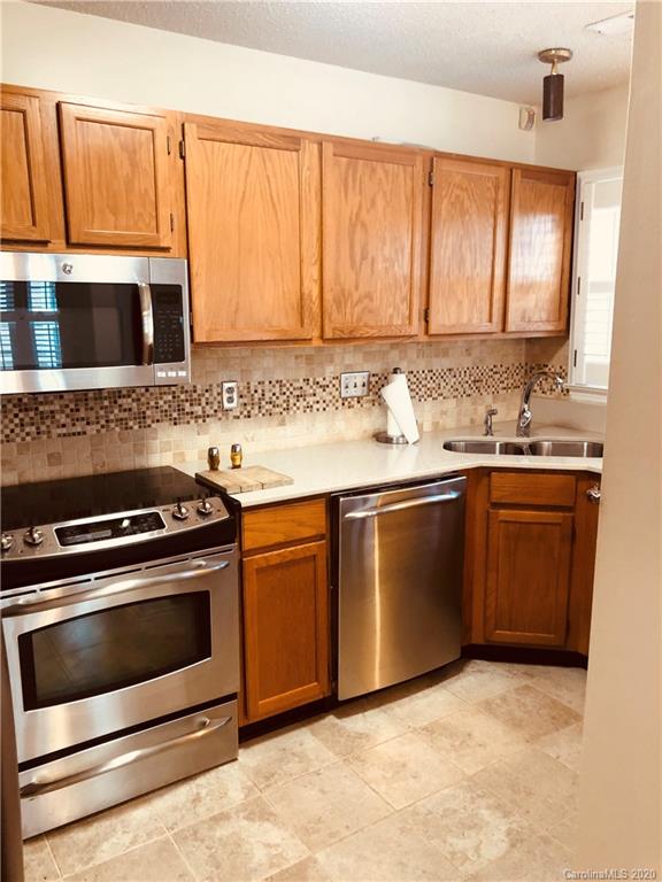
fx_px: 714
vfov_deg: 63.4
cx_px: 331
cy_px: 441
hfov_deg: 49.7
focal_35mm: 28
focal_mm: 3.99
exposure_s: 1/15
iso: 40
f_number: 1.8
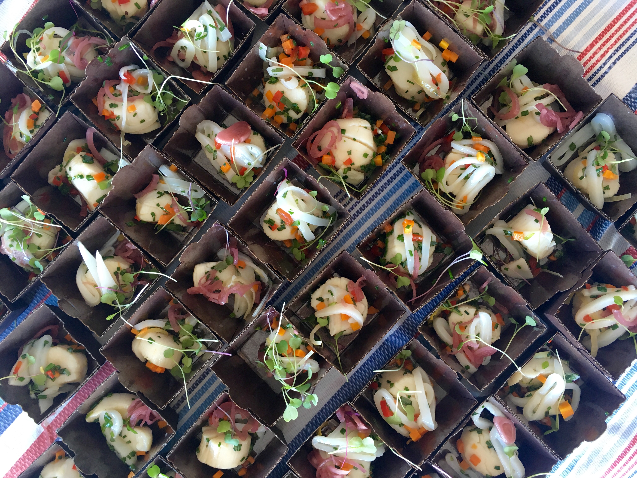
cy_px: 239
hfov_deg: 61.7
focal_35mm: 29
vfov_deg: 48.2
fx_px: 534
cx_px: 318
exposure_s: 1/30
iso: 50
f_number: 2.2
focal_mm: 4.15
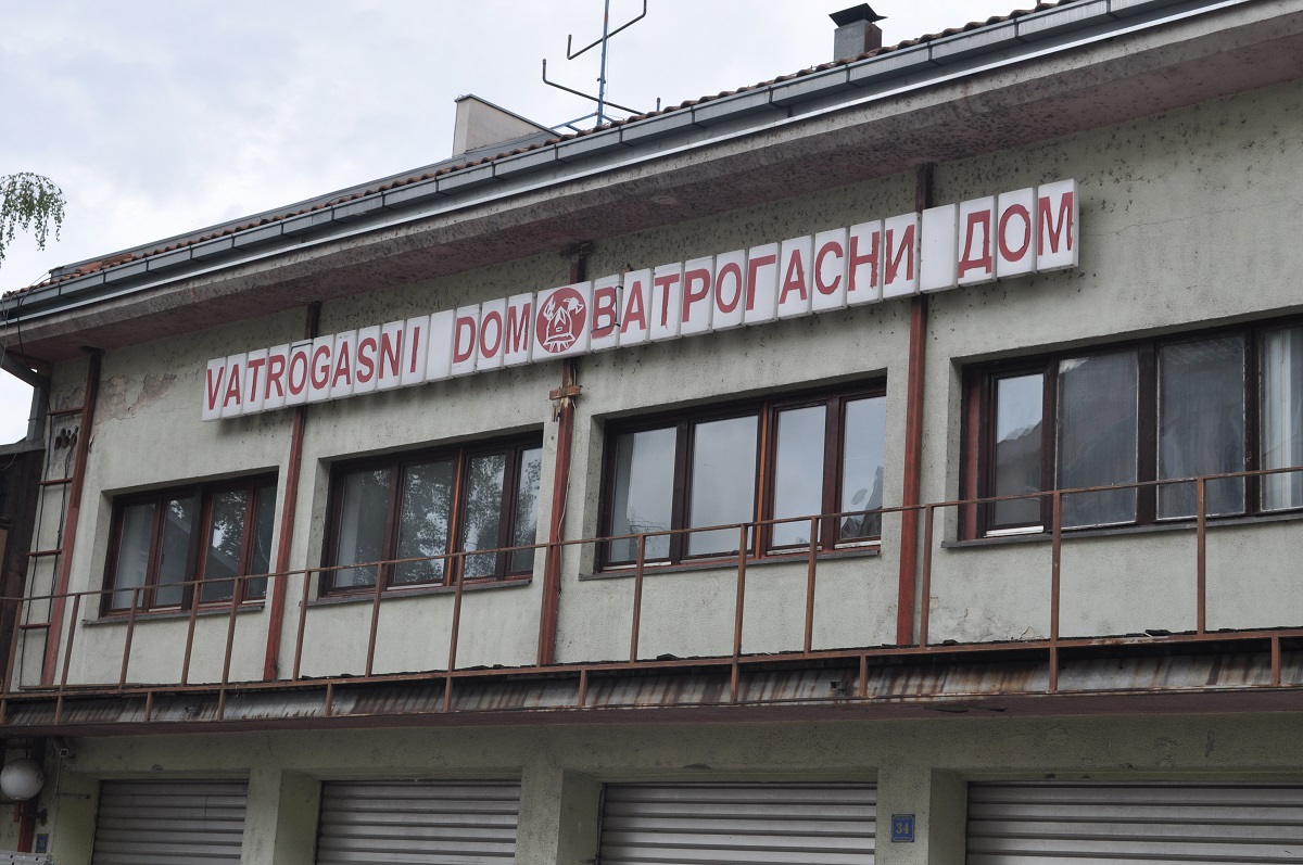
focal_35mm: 54
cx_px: 652
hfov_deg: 36.9
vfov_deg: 25.0
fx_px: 1952
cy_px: 432
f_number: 8
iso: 200
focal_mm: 36
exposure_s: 1/250
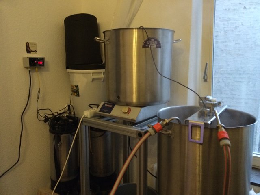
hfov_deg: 61.7
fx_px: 218
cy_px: 98
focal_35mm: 29
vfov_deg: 48.2
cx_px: 130
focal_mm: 4.15
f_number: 2.2
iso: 400
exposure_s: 1/17
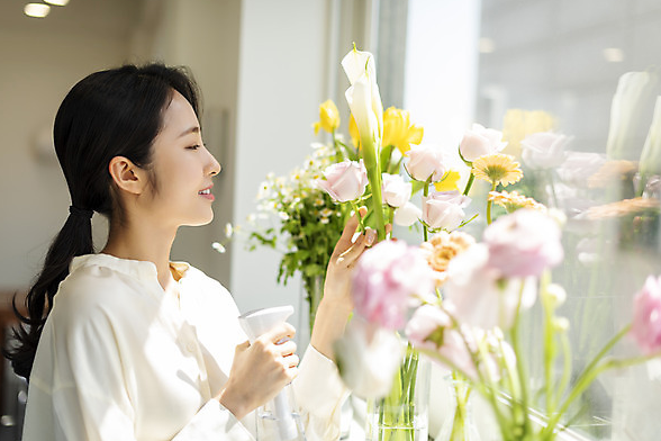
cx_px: 331
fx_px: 936
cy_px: 217
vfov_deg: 26.5
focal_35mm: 51
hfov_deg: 38.9
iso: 125
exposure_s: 1/1250
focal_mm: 50
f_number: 2
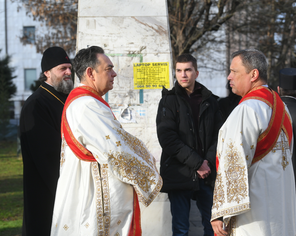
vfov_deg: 15.7
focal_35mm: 98
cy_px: 118
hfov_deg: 19.6
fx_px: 858
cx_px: 168
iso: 400
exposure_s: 1/640
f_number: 5.6
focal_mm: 86
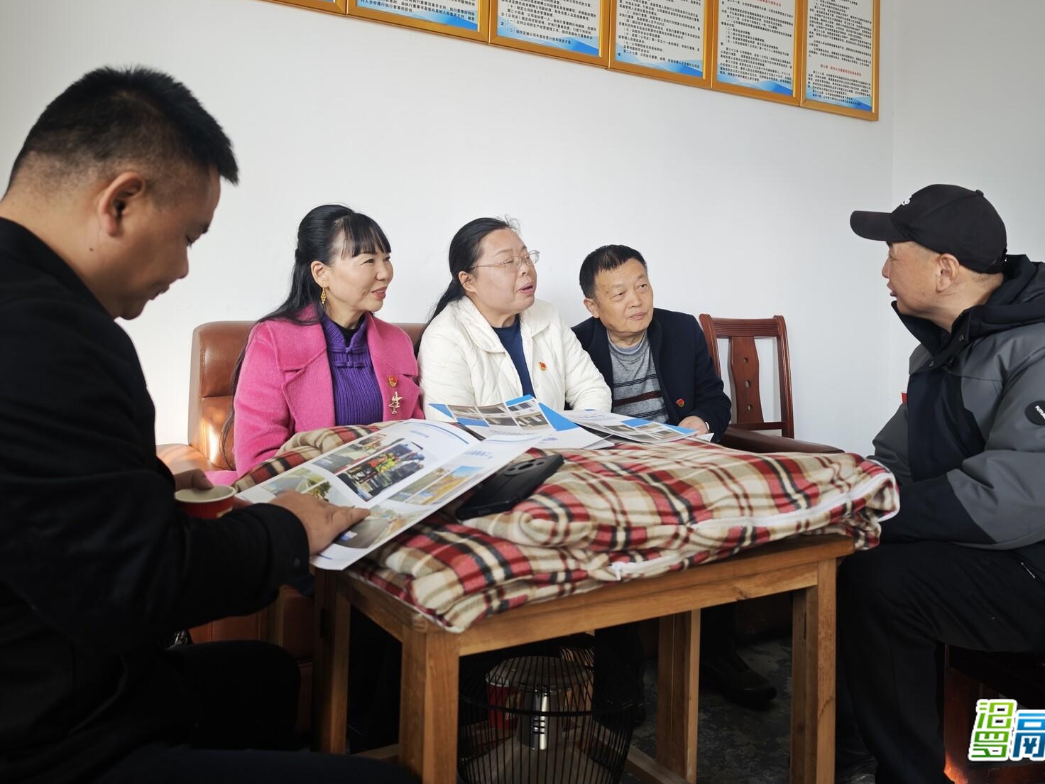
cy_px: 293
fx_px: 906
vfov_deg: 46.4
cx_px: 540
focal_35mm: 30
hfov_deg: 60.0
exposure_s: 1/100
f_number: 1.63
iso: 125
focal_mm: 8.72
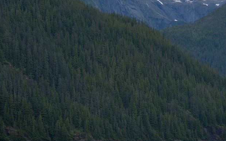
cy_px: 14
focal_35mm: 147
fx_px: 905
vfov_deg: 8.9
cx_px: 131
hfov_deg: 14.2
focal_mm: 70
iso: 100
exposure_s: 1/250
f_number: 8
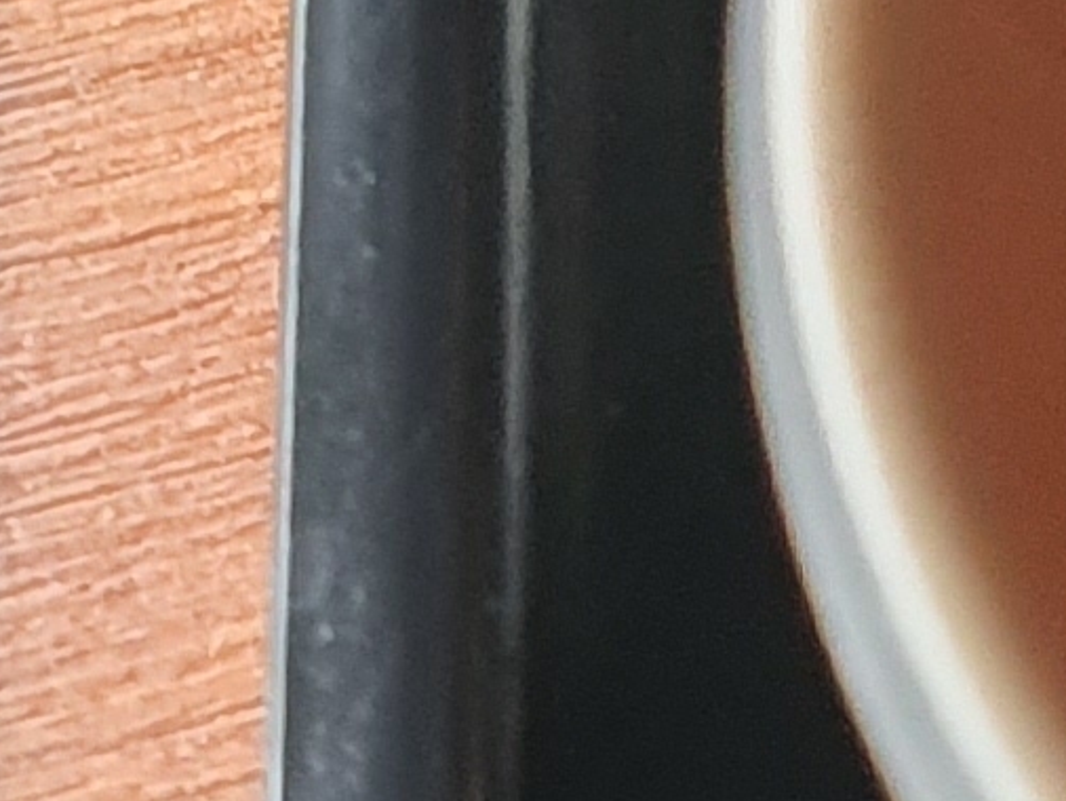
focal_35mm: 207
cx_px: 3895
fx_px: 6378
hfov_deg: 7.5
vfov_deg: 7.2
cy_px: 232
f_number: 2.4
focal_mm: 4.32
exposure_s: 1/120
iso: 100
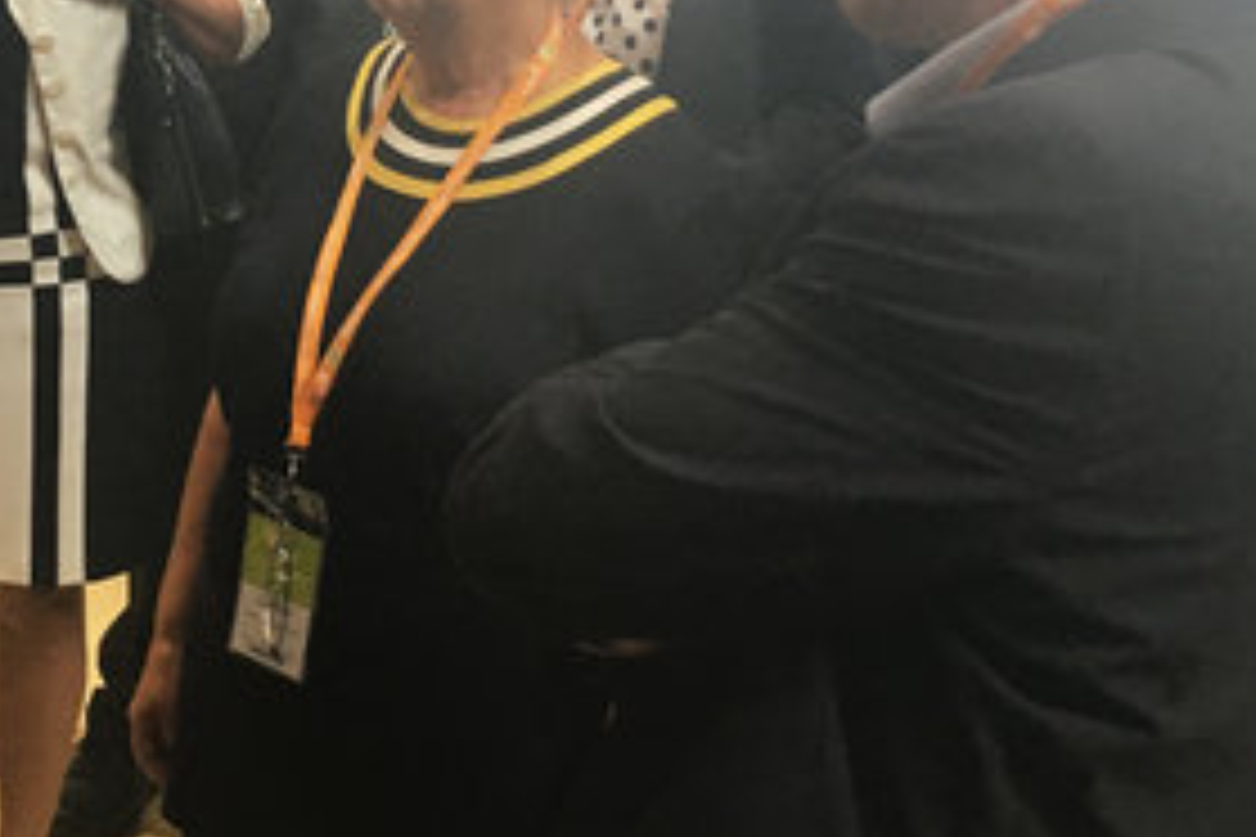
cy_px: 207
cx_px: 47
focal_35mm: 72
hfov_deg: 26.8
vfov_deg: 18.8
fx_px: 2512
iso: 50
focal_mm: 4.15
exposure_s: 1/33
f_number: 2.2
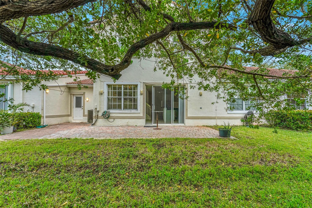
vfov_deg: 81.2
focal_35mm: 14
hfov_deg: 104.3
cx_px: 156
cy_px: 104
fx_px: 121
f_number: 8
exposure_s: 1/50
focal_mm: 14
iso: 640
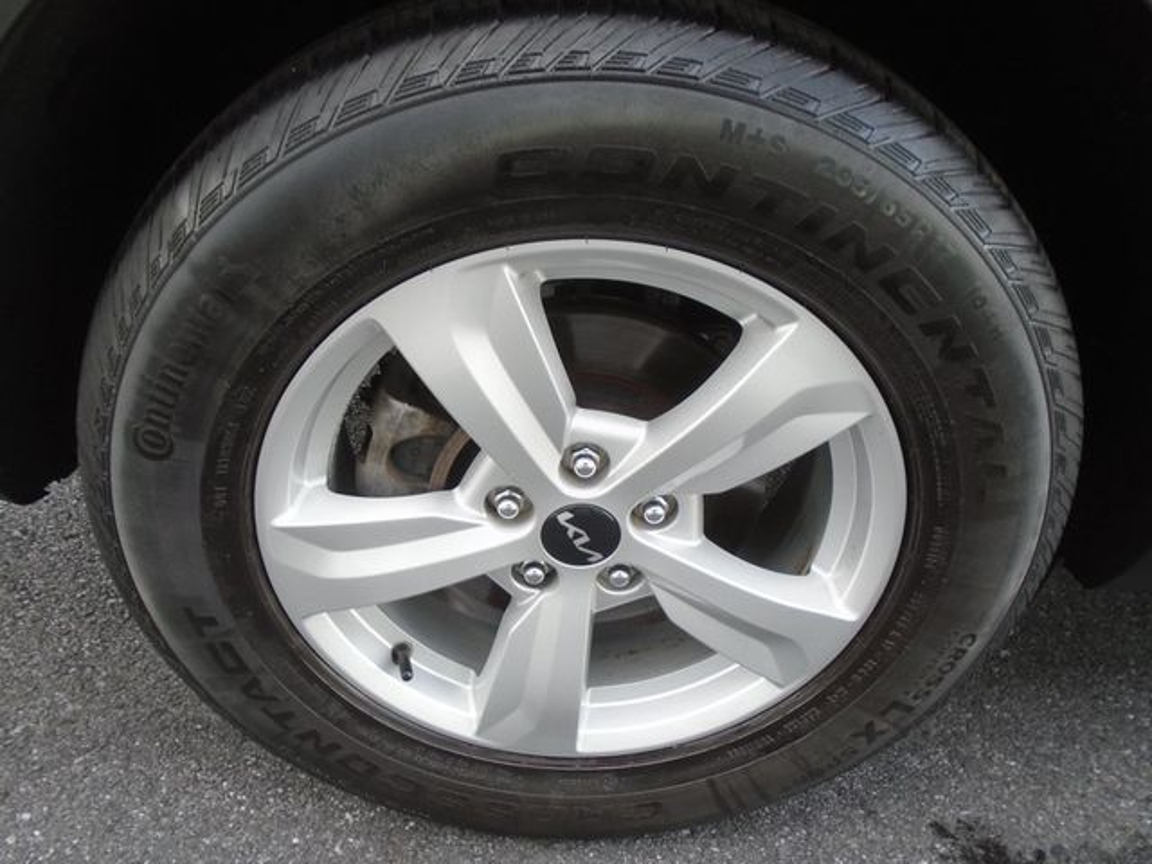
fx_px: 865
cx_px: 576
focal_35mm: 26
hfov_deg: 67.3
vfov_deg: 53.1
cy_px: 432
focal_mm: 4.6
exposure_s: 1/30
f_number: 3.2
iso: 100
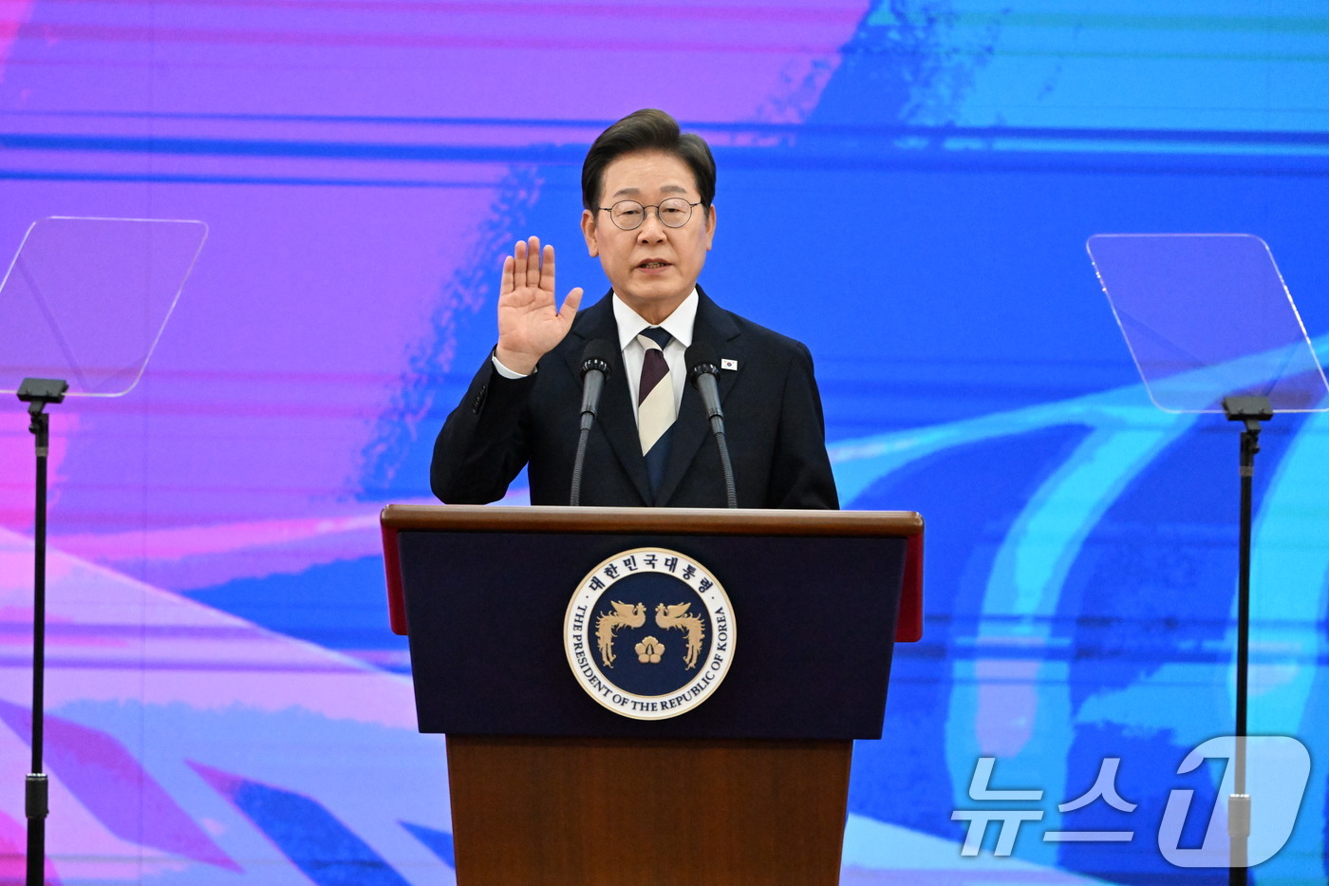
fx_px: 17717
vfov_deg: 2.9
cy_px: 443
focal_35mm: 480
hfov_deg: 4.3
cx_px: 664
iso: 16000
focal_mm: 480
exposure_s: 1/500
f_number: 6
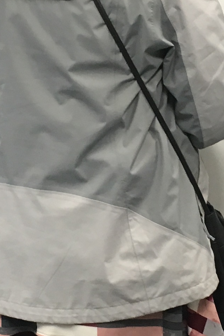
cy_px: 131
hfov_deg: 10.8
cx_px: 147
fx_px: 1186
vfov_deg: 16.1
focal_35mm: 127
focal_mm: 4.15
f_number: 2.2
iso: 80
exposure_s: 1/30
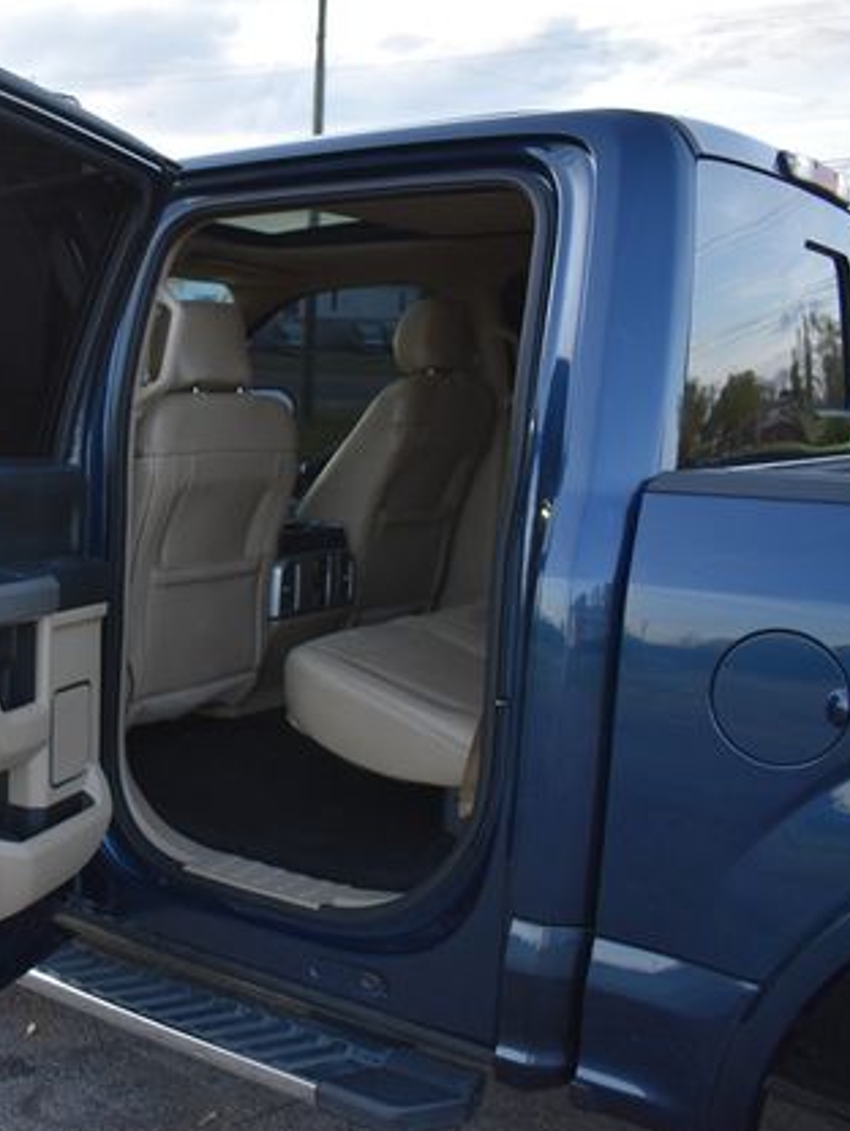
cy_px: 576
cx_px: 104
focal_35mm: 40
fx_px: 1308
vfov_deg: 46.8
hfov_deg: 34.2
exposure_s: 1/250
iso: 400
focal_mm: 18
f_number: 4
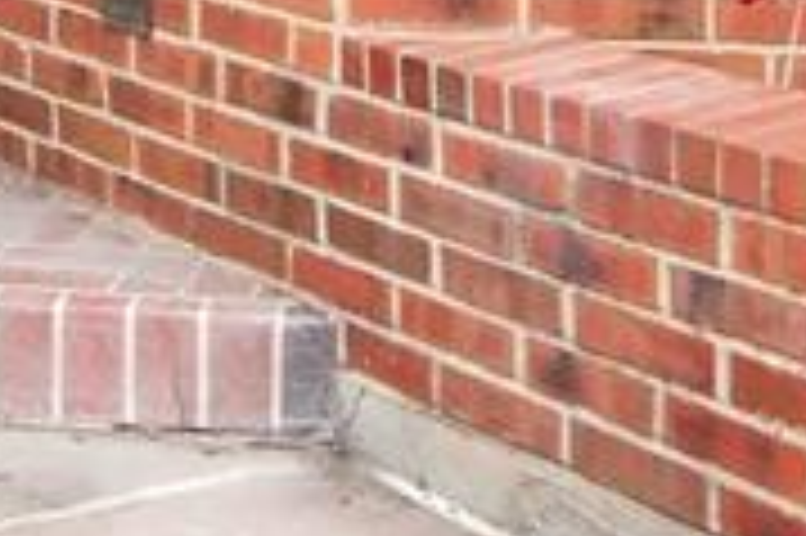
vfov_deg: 12.2
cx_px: 110
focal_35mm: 107
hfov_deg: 18.8
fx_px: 2393
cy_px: -234
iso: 800
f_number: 6.3
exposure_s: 1/250
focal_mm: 9
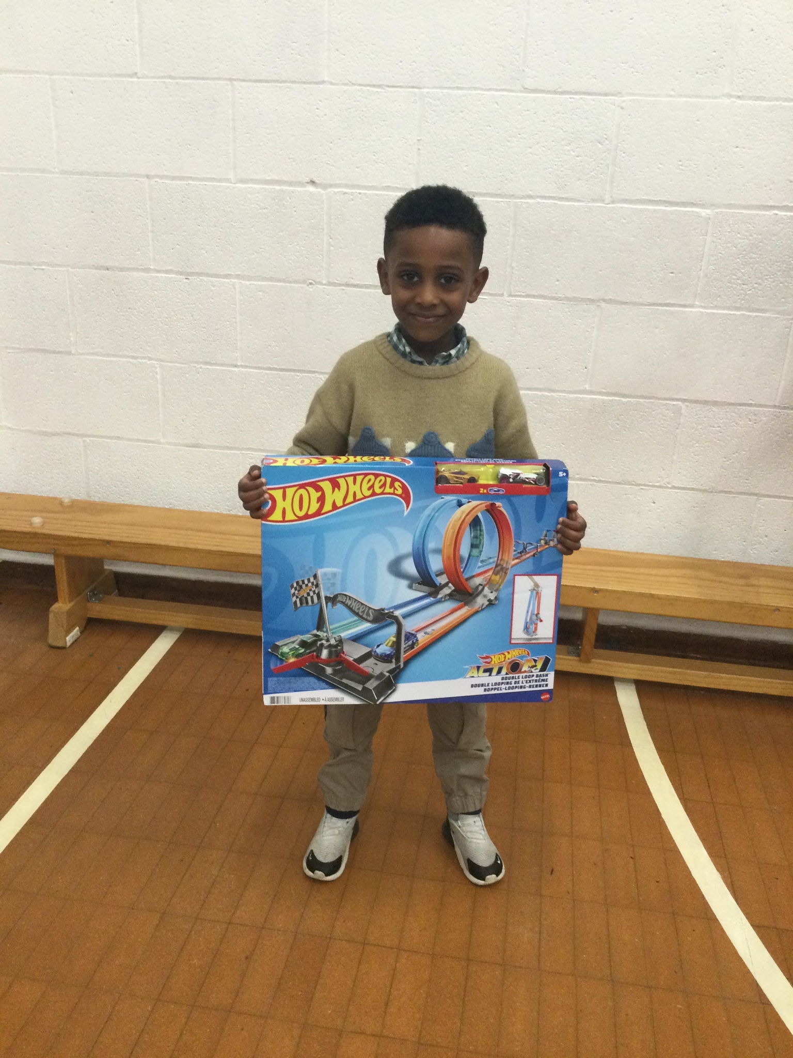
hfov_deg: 45.4
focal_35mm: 31
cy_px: 529
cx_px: 396
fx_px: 947
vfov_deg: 58.4
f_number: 2.4
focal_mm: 3.3
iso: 160
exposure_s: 1/33
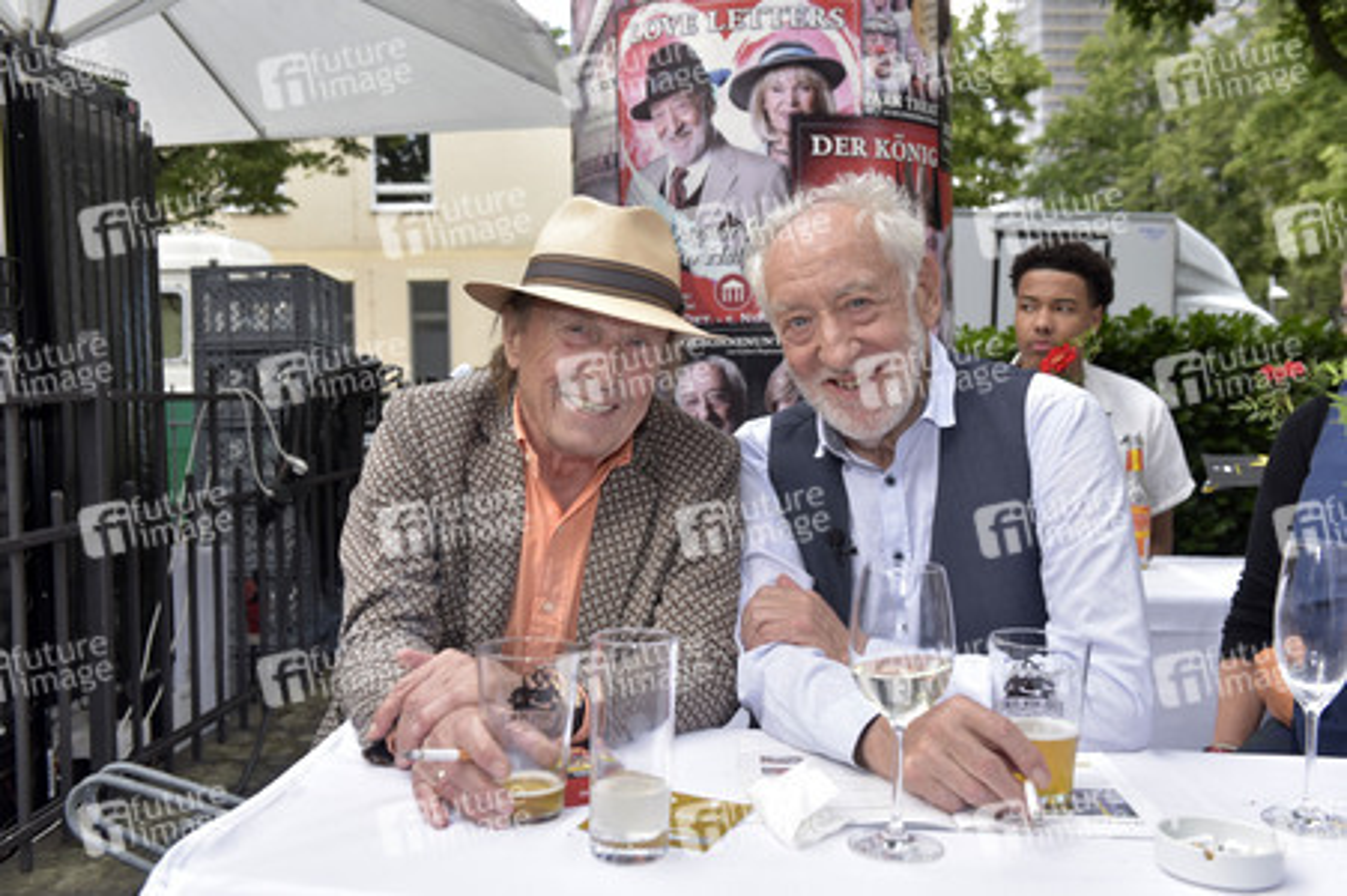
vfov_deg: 36.8
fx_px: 1346
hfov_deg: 53.2
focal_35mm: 36
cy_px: 448
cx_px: 674
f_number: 6.3
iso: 400
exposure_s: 1/160
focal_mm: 36
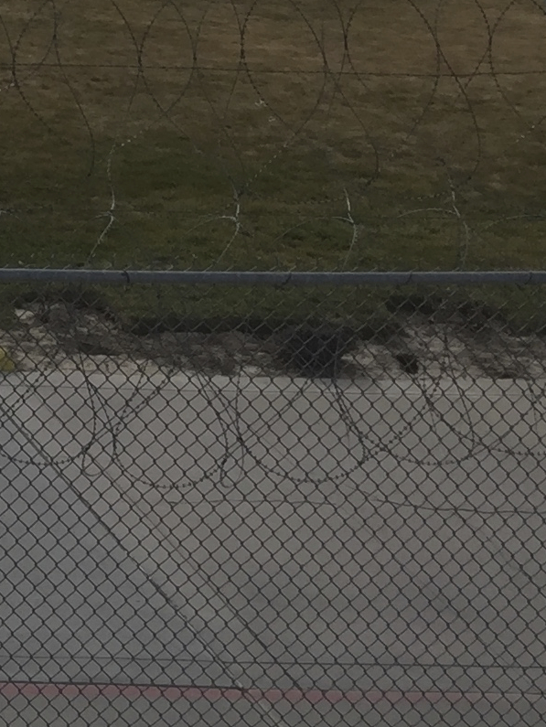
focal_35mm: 119
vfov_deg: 15.8
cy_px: -194
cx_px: -774
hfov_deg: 10.6
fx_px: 2501
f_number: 2.2
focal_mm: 4.15
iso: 32
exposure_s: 1/1883
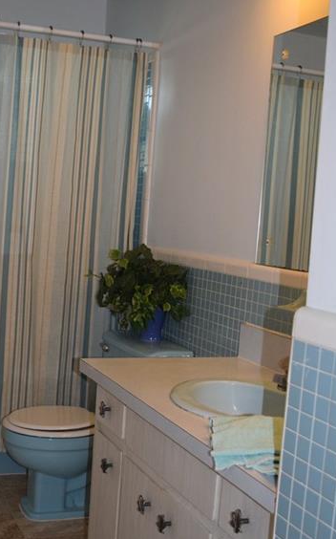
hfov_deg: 25.6
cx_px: 102
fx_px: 733
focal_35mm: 50
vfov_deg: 40.3
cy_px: 290
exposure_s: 1/60
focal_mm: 24
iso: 1250
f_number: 4
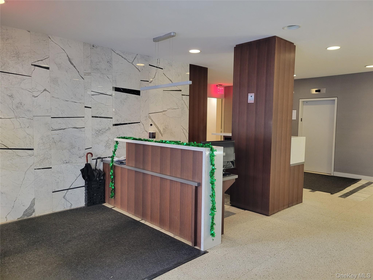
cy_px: 140
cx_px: 186
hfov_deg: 67.3
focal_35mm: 26
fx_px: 280
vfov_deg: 53.1
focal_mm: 5.4
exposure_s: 1/40
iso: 500
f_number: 1.8
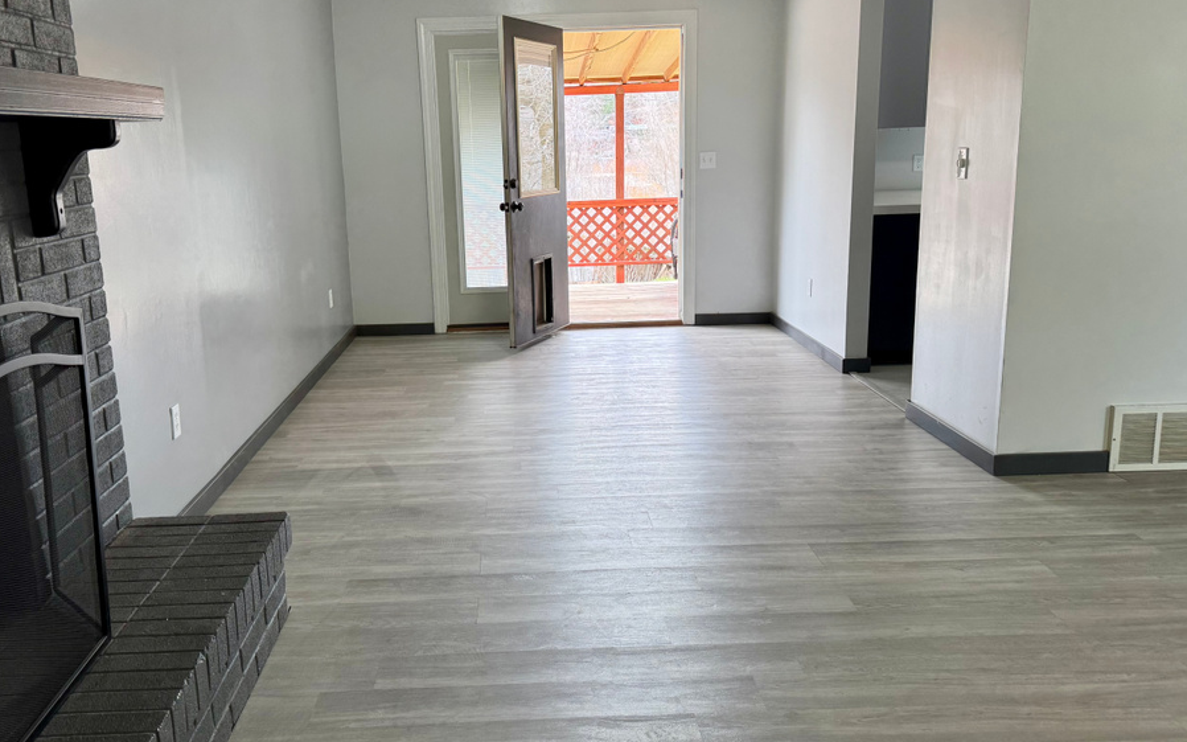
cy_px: 340
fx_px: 938
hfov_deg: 64.5
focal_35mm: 29
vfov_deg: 43.1
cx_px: 533
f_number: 1.78
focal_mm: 6.76
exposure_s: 1/120
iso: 80
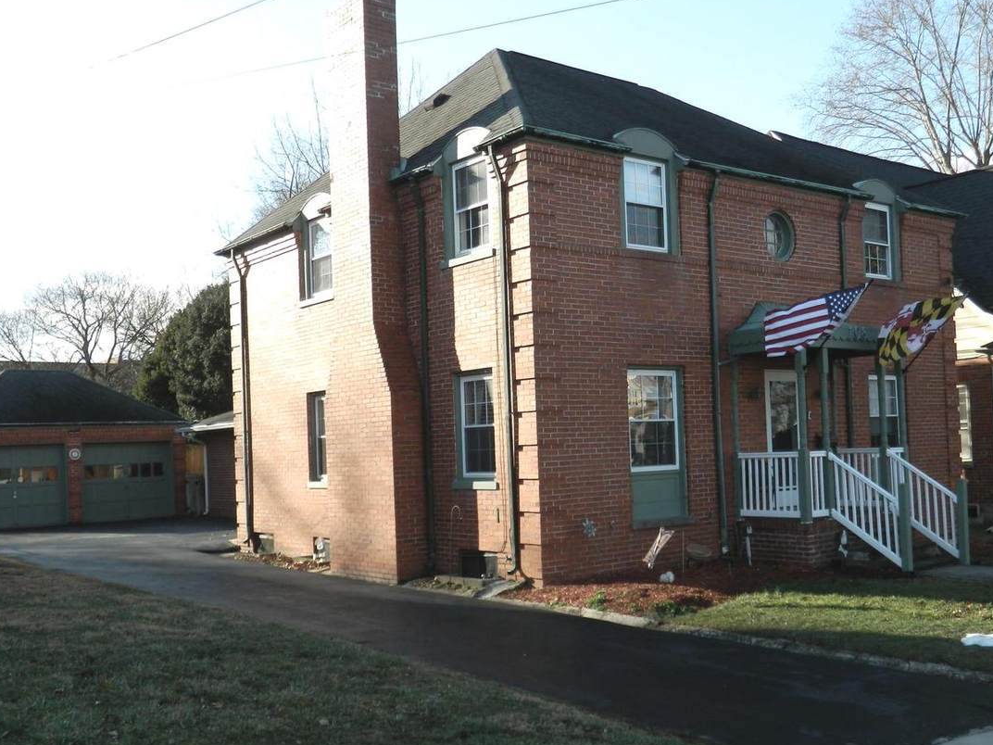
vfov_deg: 38.6
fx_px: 1061
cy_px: 424
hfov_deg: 50.1
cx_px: 522
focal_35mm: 37
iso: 80
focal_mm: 5.6
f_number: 3.2
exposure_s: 1/400
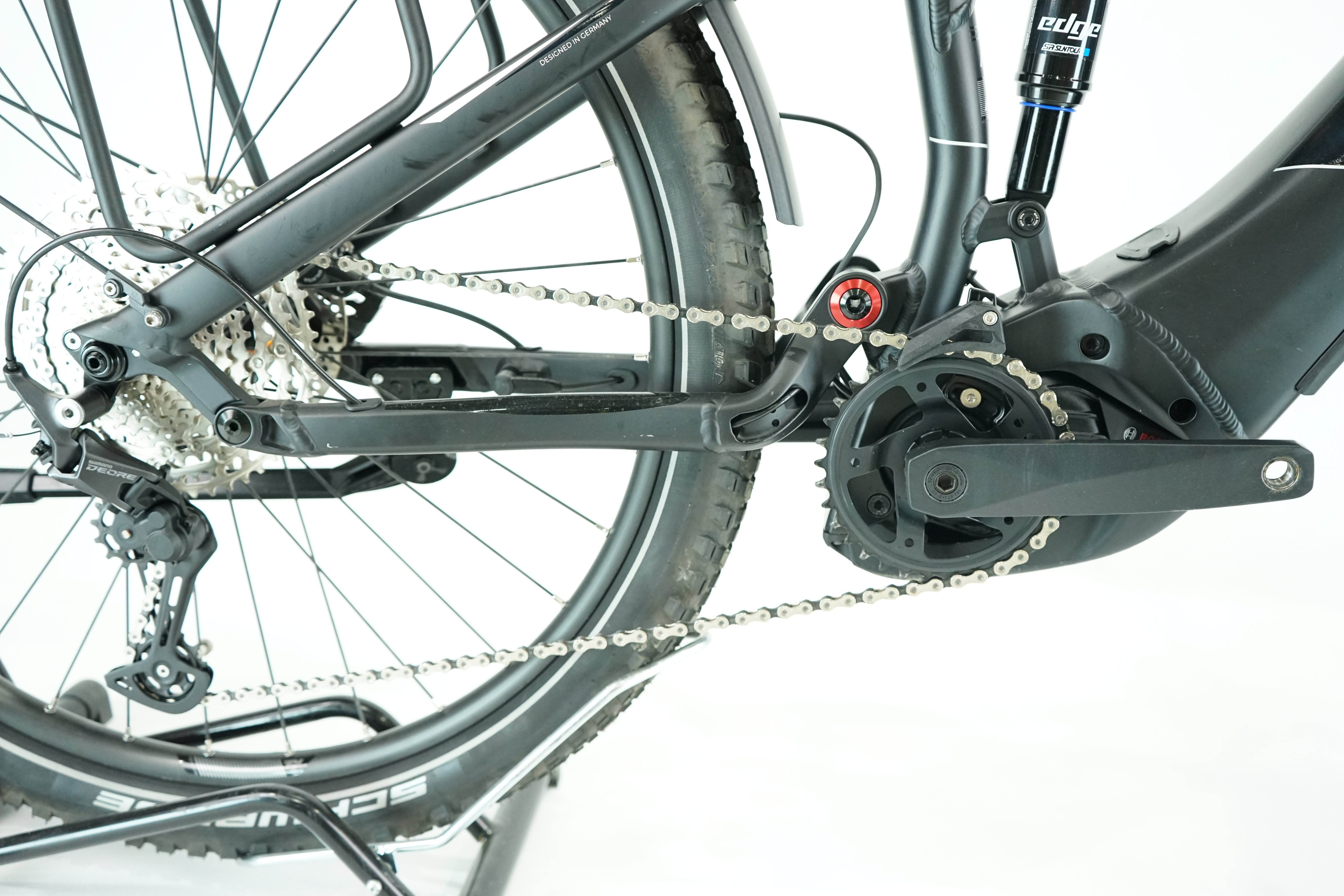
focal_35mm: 33
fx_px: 1232
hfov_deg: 57.2
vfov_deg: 40.0
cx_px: 672
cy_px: 448
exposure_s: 1/200
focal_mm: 33
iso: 2500
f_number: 4
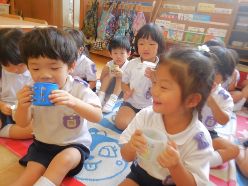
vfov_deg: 54.9
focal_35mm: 25
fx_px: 179
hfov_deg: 69.4
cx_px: 124
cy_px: 93
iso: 140
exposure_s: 1/30
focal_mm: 4.5
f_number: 3.3
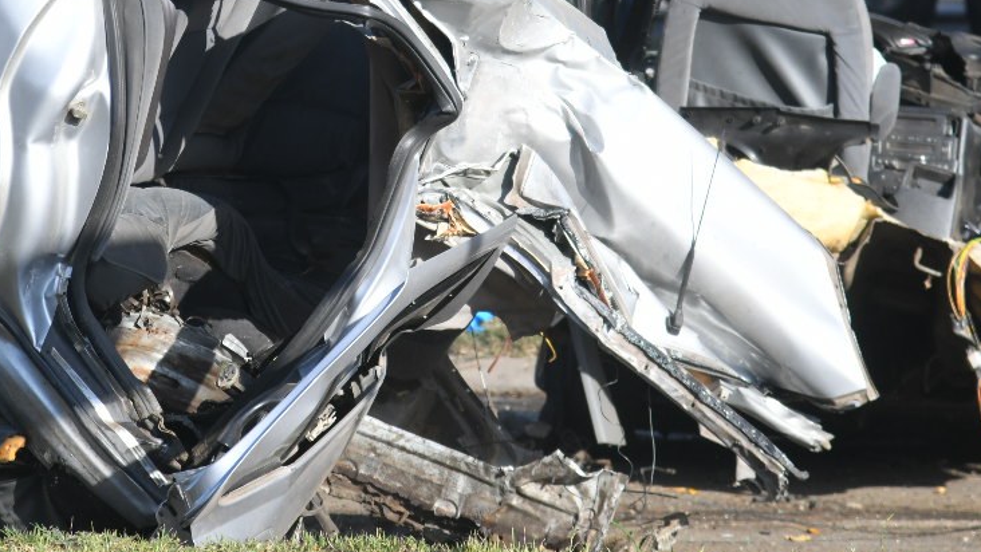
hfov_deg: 7.8
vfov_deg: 4.4
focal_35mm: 278
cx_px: 300
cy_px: -119
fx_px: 7232
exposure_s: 1/1600
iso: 400
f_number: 4
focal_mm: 120
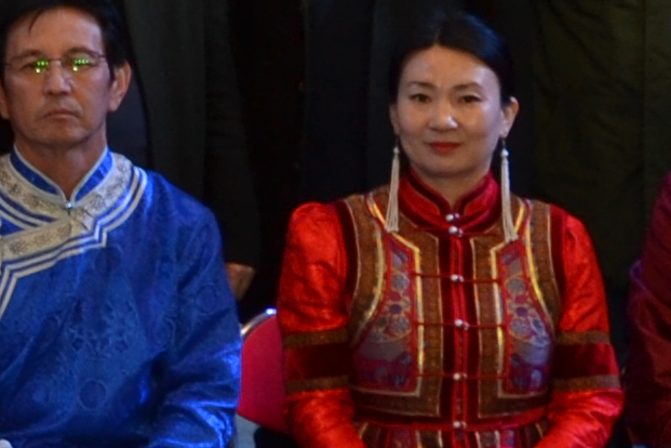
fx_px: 4976
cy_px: 2
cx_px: -991
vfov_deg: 5.1
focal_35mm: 267
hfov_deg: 7.2
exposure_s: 1/60
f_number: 6.3
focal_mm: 24
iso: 100
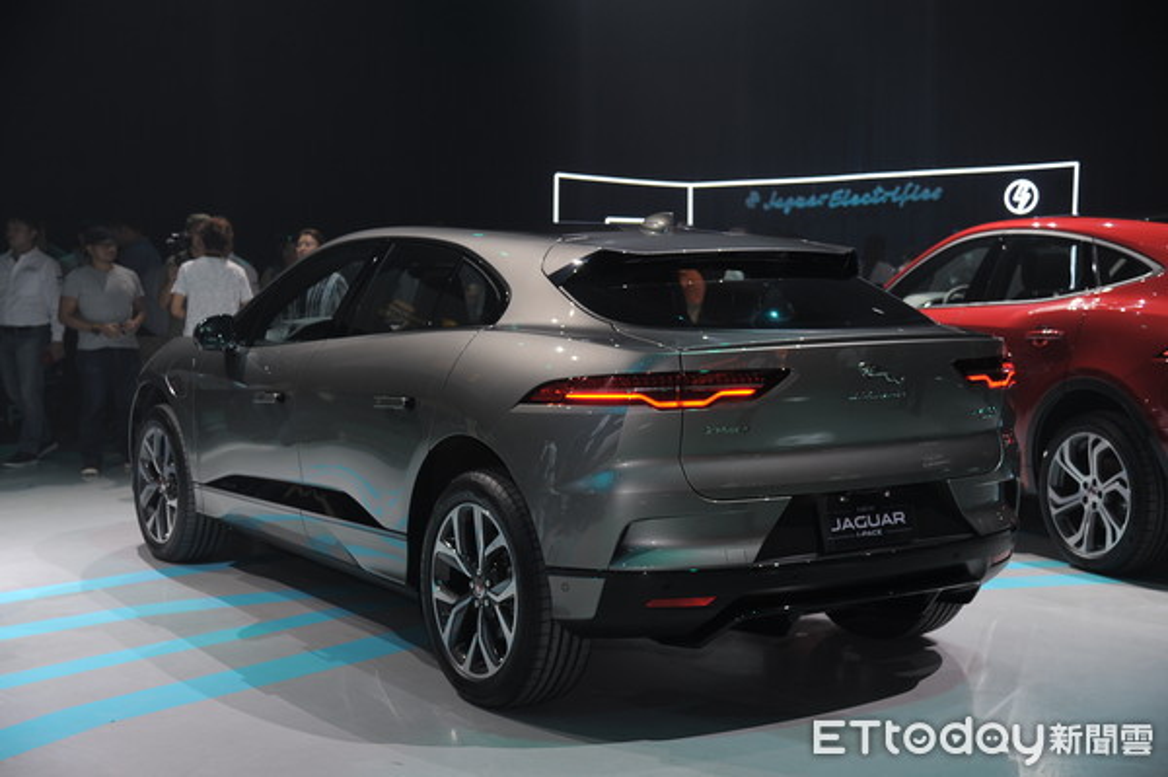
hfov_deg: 41.1
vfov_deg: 28.0
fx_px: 1556
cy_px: 388
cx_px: 584
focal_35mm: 48
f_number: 4
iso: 500
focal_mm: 48
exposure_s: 1/125
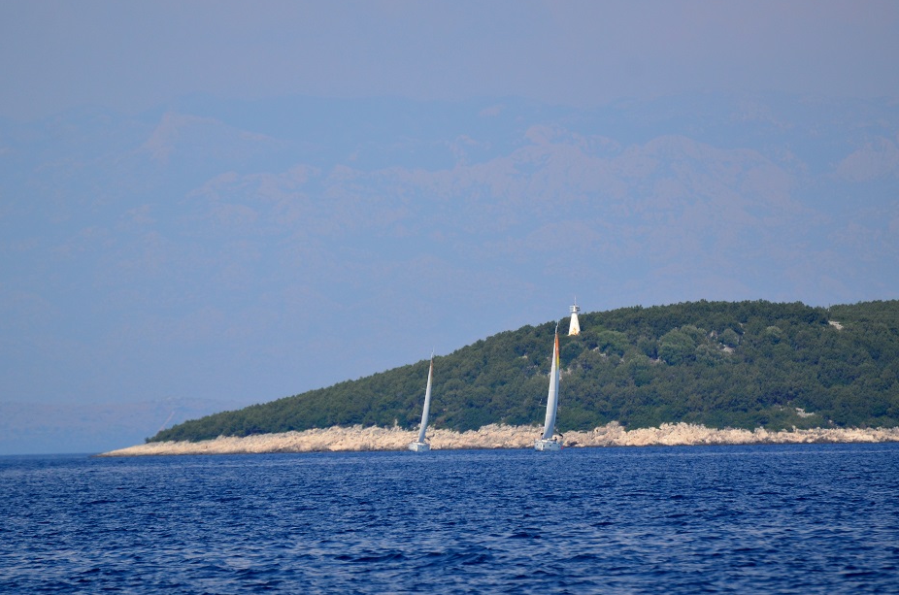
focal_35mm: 453
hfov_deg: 4.6
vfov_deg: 3.0
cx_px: 421
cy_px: 277
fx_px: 11287
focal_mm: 280
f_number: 5.6
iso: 400
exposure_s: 1/2000
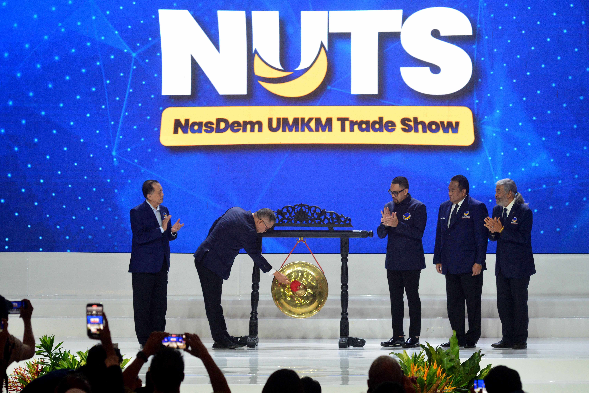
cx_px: 294
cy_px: 196
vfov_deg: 9.5
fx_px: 2373
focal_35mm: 145
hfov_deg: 14.1
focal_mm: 145
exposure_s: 1/125
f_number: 7.1
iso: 2500
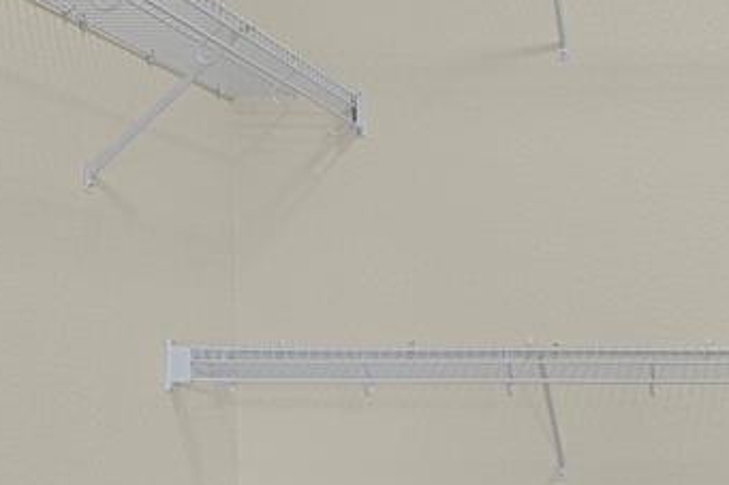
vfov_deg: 26.1
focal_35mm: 51
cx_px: 720
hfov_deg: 35.4
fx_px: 1032
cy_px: 367
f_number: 8
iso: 250
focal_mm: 17
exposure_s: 3
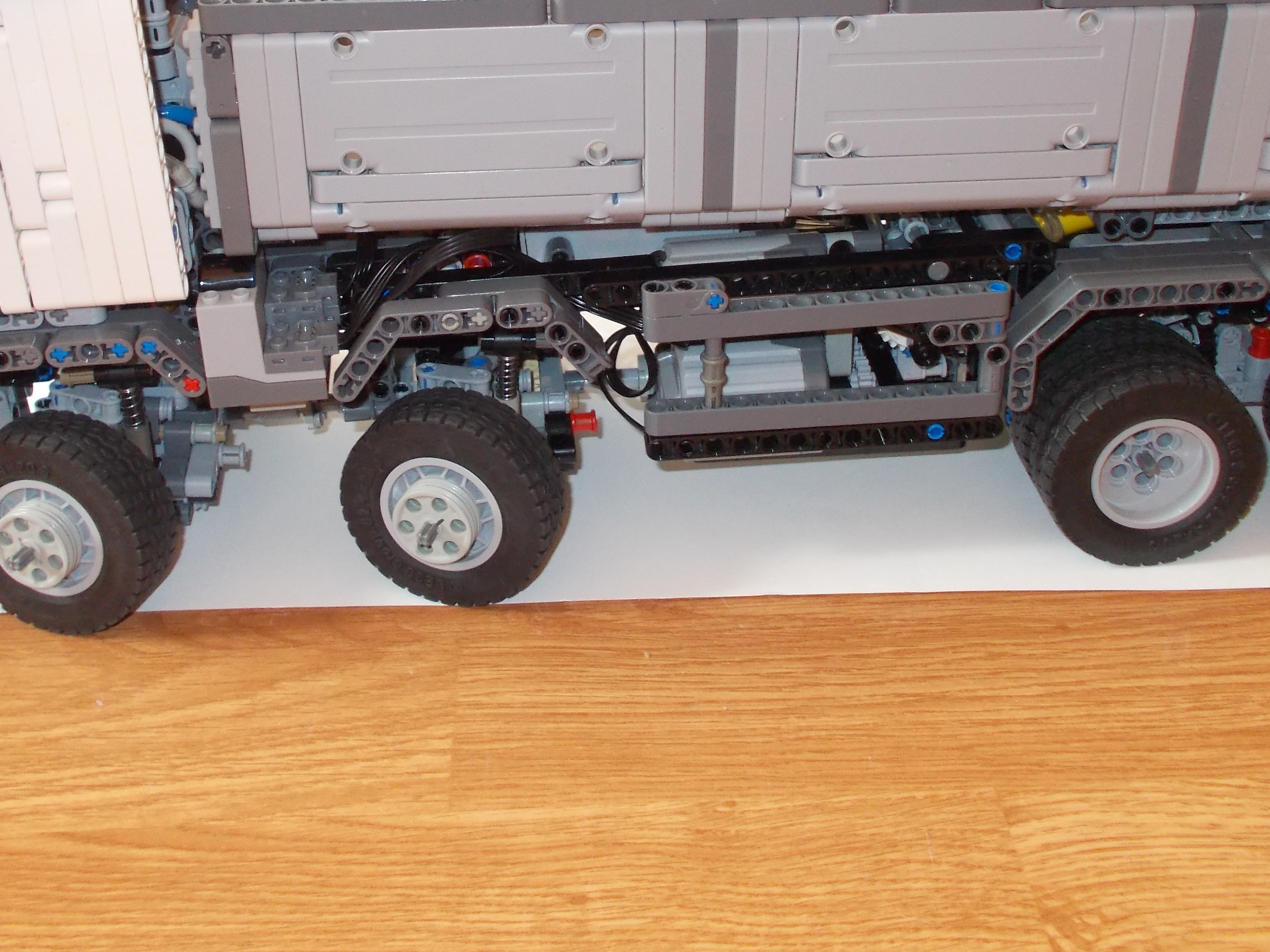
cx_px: 589
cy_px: 182
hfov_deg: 42.9
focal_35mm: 44
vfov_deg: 31.9
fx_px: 1614
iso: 200
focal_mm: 4.6
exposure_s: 1/25
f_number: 3.2
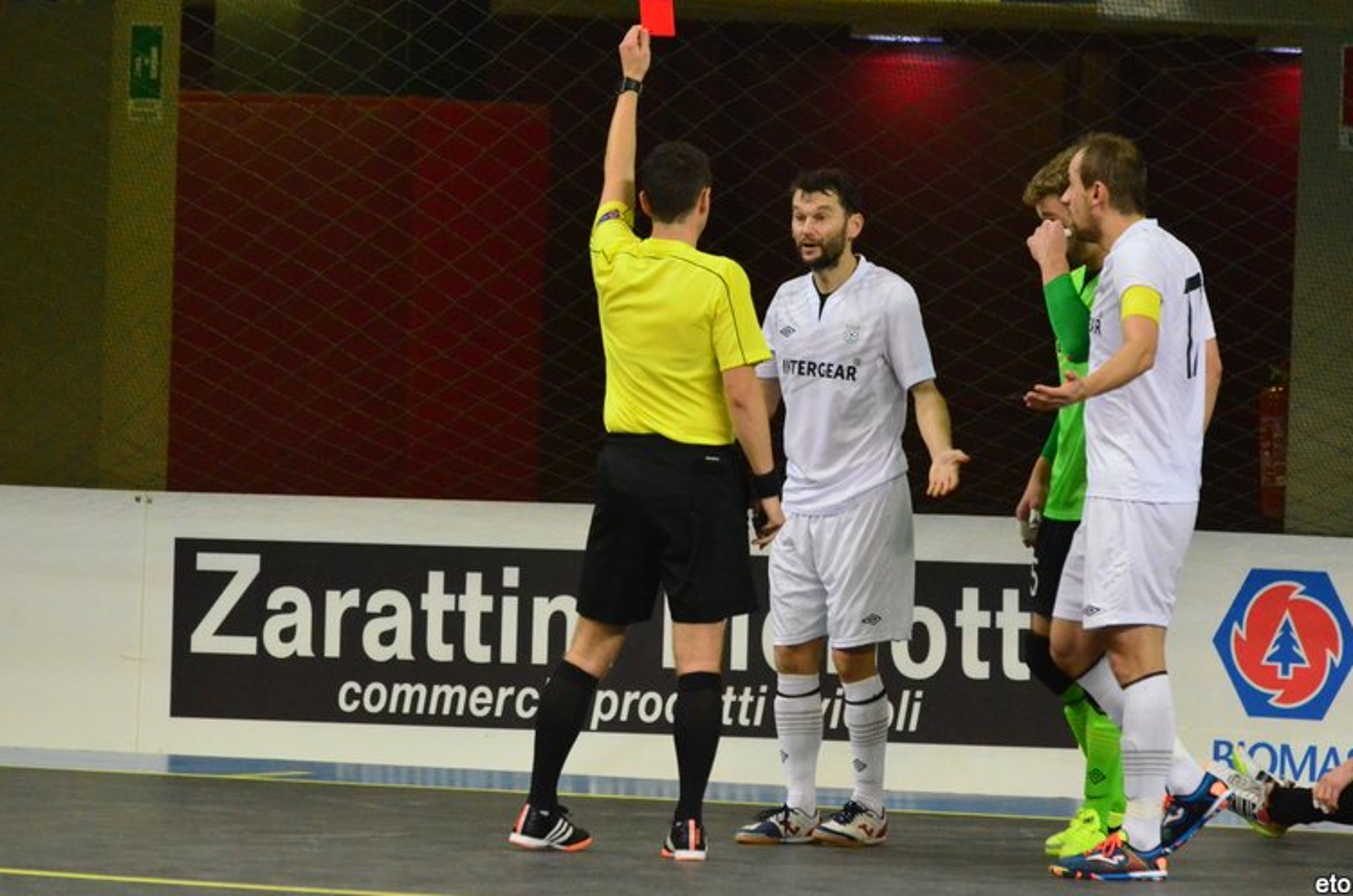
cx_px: 702
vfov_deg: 3.6
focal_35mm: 384
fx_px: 14404
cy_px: 451
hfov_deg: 5.4
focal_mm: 240
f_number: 6.3
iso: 6400
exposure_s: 1/400
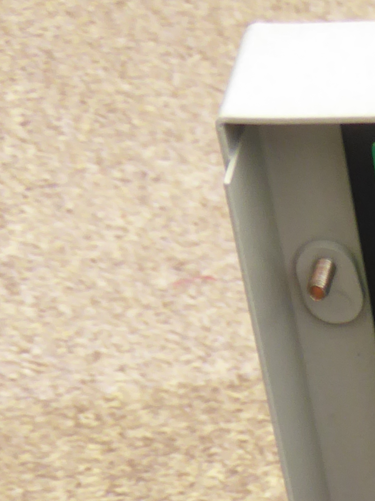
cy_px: 1051
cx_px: 790
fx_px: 2370
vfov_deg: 10.8
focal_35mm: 164
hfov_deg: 8.5
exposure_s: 1/60
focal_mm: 6.7
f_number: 3.7
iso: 125
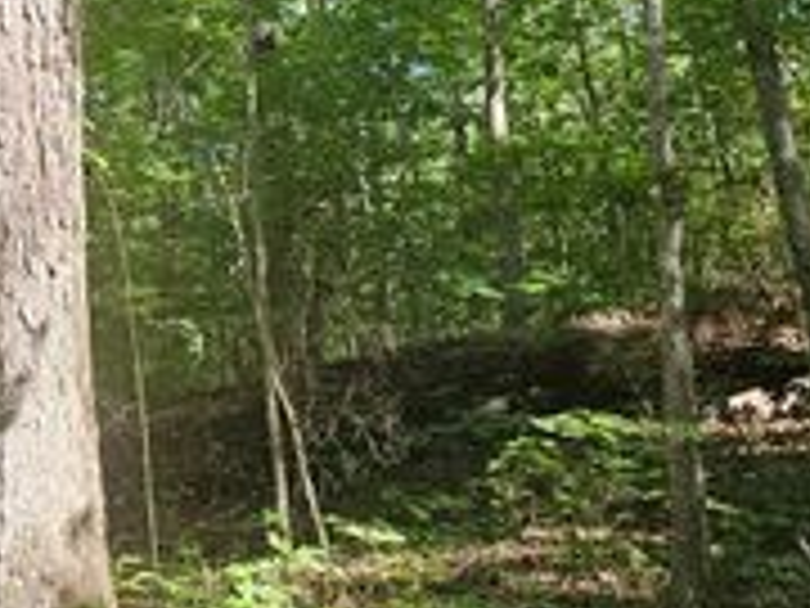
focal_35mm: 55
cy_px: 83
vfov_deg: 25.9
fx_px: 1287
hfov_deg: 31.2
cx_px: -76
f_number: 1.7
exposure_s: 1/207
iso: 100
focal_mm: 6.3
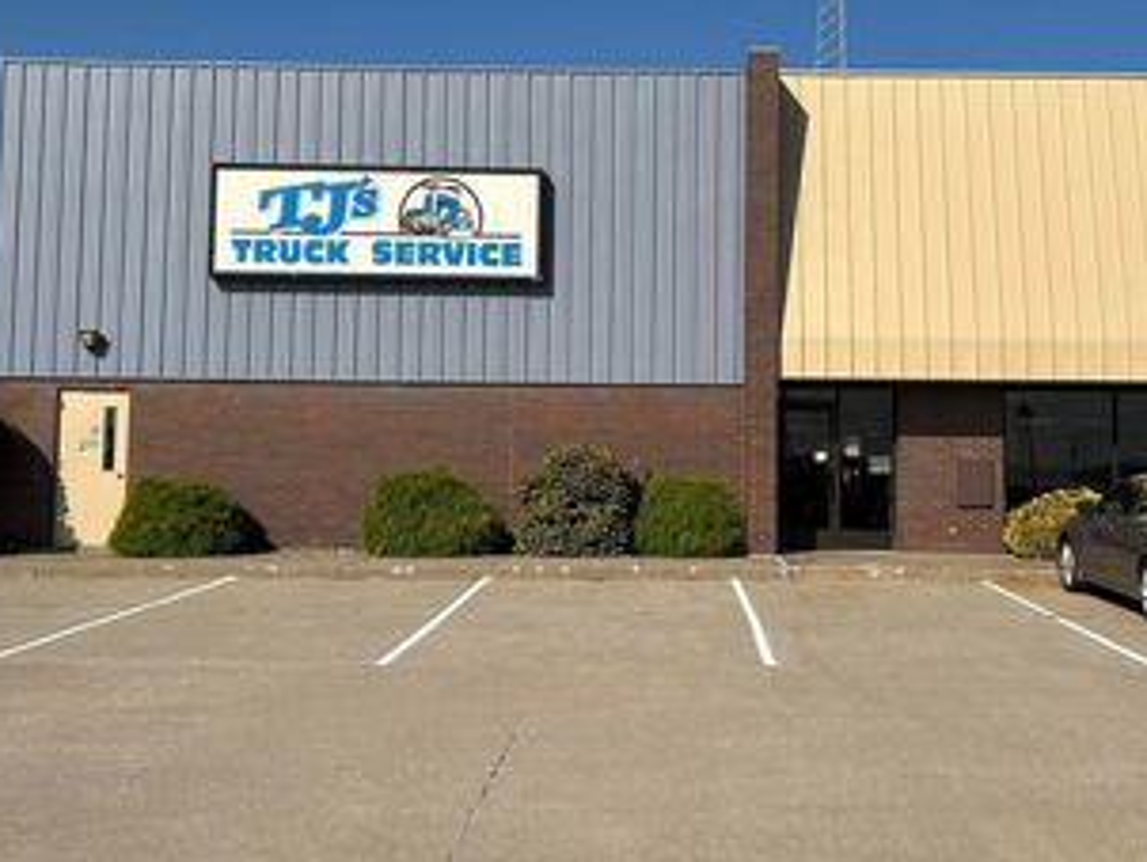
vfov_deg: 33.6
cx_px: 672
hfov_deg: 43.7
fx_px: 1426
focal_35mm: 43
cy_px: 366
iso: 50
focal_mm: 5.7
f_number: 1.5
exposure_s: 1/7463
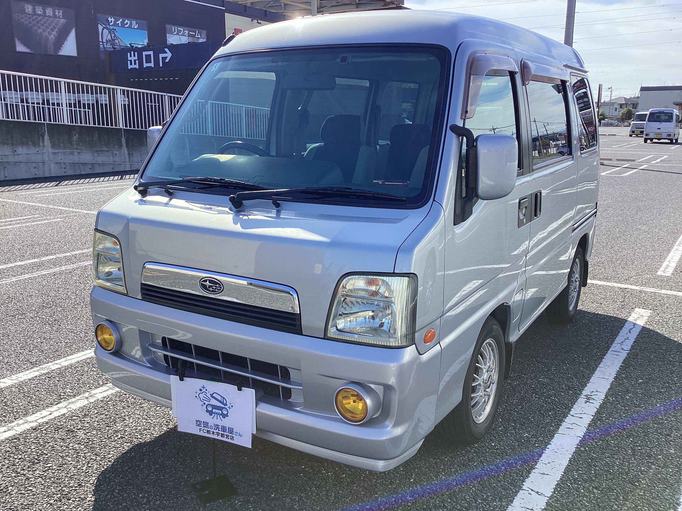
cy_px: 256
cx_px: 341
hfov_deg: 58.4
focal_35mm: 31
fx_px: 611
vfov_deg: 45.4
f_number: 2.4
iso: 25
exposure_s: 1/762
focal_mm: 3.3
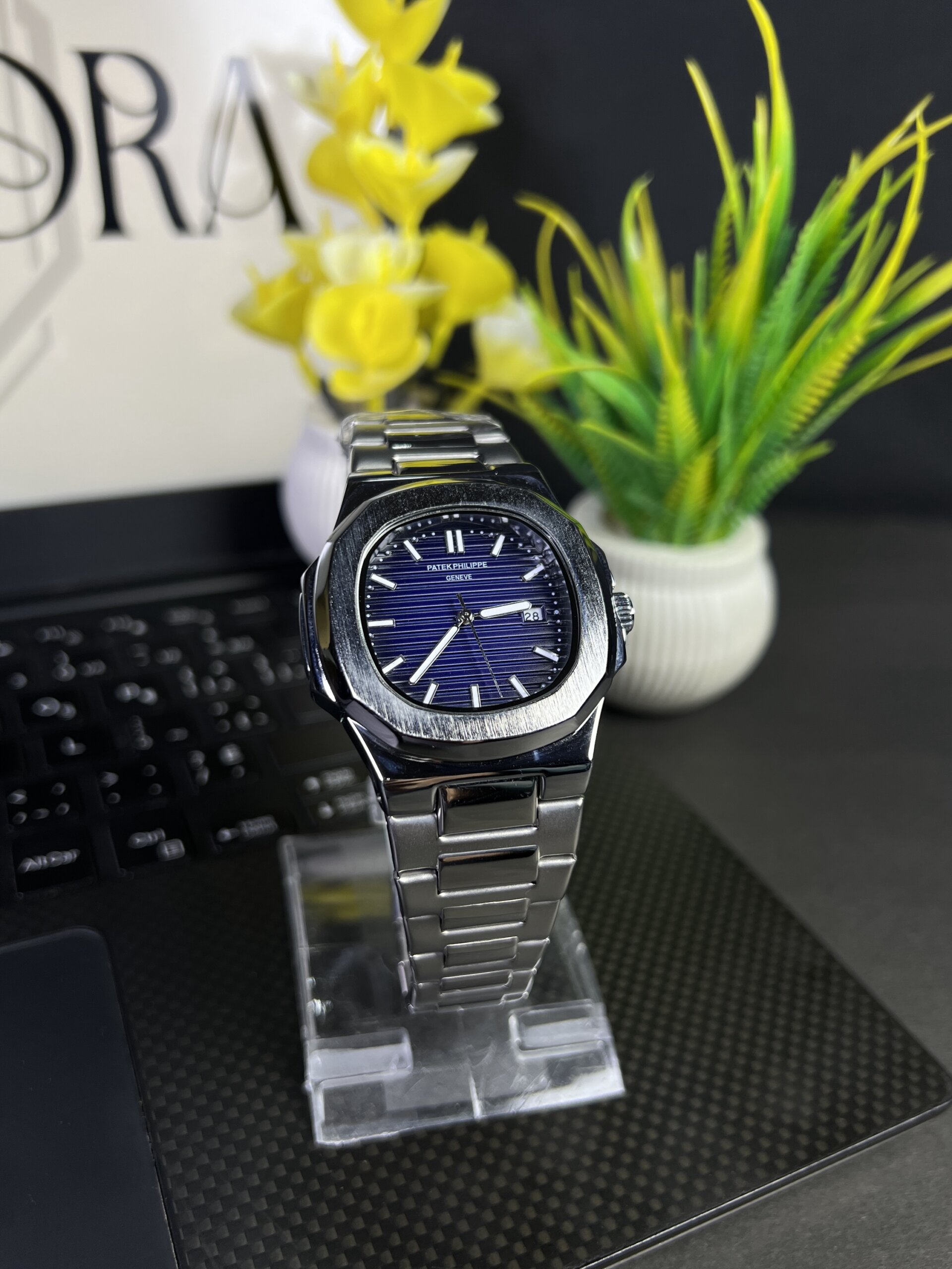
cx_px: 476
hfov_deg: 53.1
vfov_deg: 67.3
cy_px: 634
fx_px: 953
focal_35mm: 26
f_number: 1.5
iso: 40
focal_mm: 5.7
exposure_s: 1/167
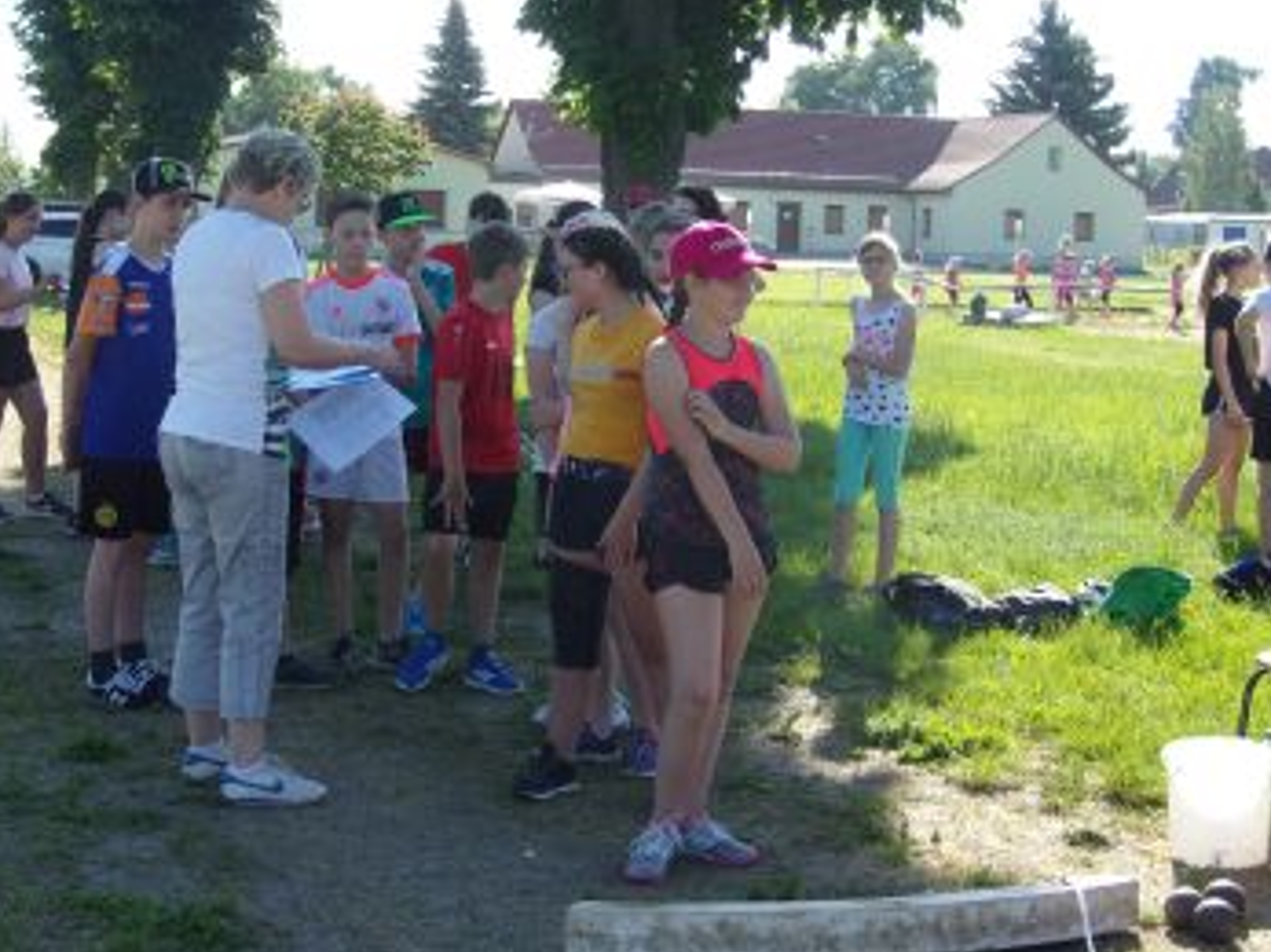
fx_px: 2202
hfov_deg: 32.1
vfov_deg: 24.4
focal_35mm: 60
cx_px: 542
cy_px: 417
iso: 80
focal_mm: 9.4
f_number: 4.3
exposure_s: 1/280
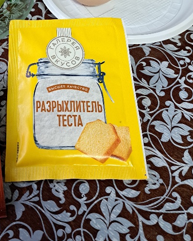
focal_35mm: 43
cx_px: 32
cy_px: 40
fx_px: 307
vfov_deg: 40.6
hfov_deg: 33.7
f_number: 1.8
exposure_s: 1/50
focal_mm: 5.23
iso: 320
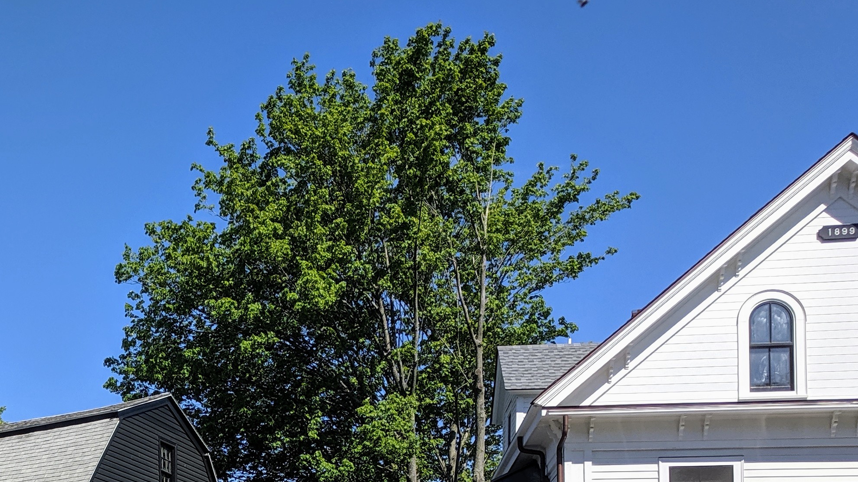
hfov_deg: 33.3
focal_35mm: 58
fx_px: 1320
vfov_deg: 19.1
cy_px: 635
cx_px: 24
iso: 49
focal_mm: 4.67
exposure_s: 1/2024
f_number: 2
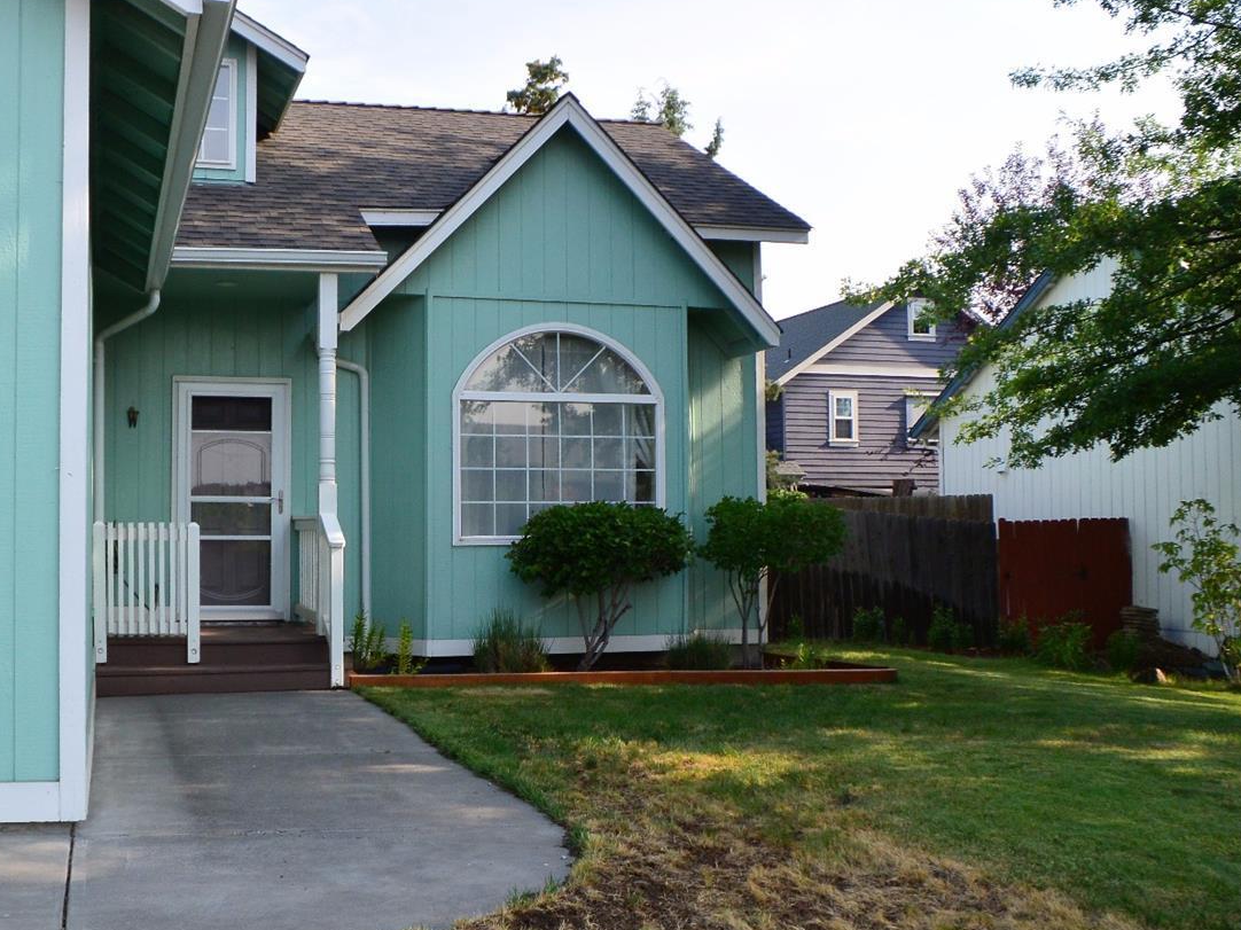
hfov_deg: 50.2
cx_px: 392
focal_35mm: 36
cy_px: 502
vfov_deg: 39.6
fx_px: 1290
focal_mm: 10
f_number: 4.5
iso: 160
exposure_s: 1/640
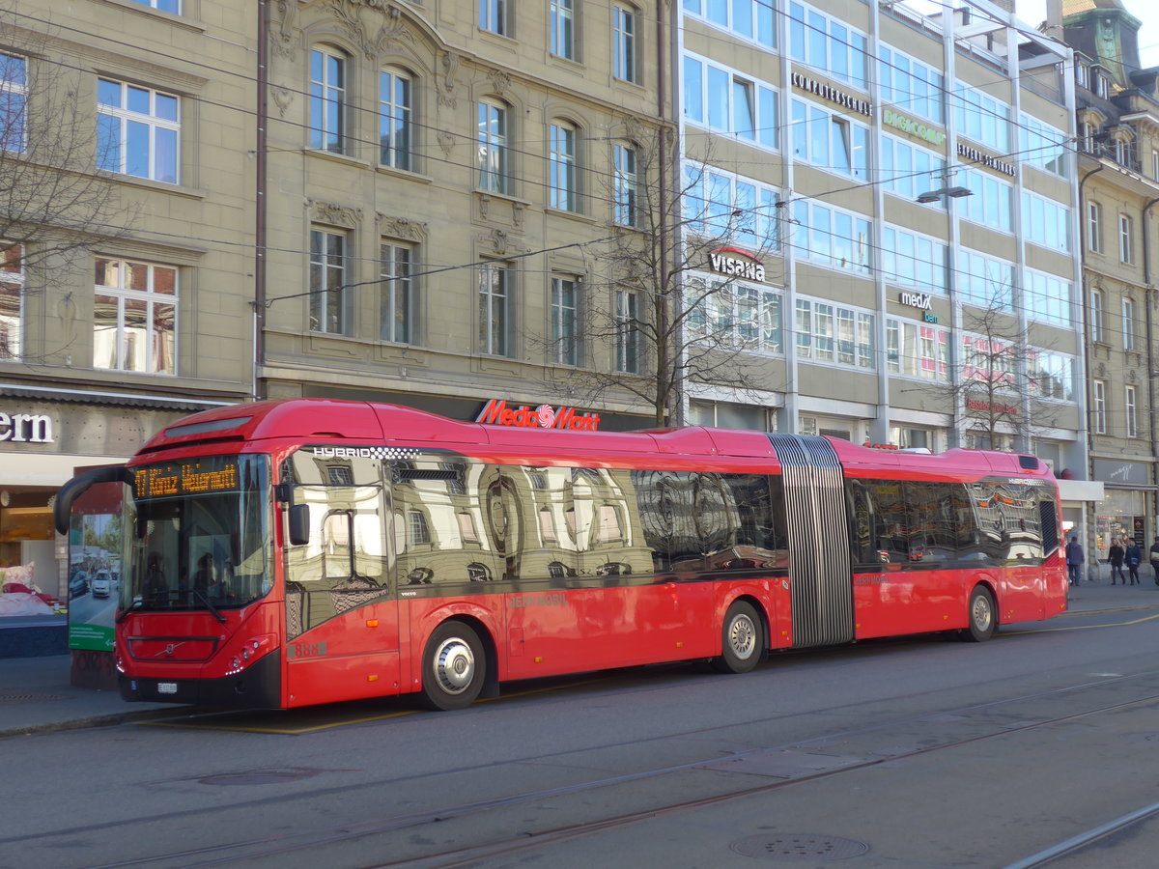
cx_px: 580
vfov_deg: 31.5
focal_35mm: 46
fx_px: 1540
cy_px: 434
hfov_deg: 41.2
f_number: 3
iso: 80
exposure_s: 1/250
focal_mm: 9.5
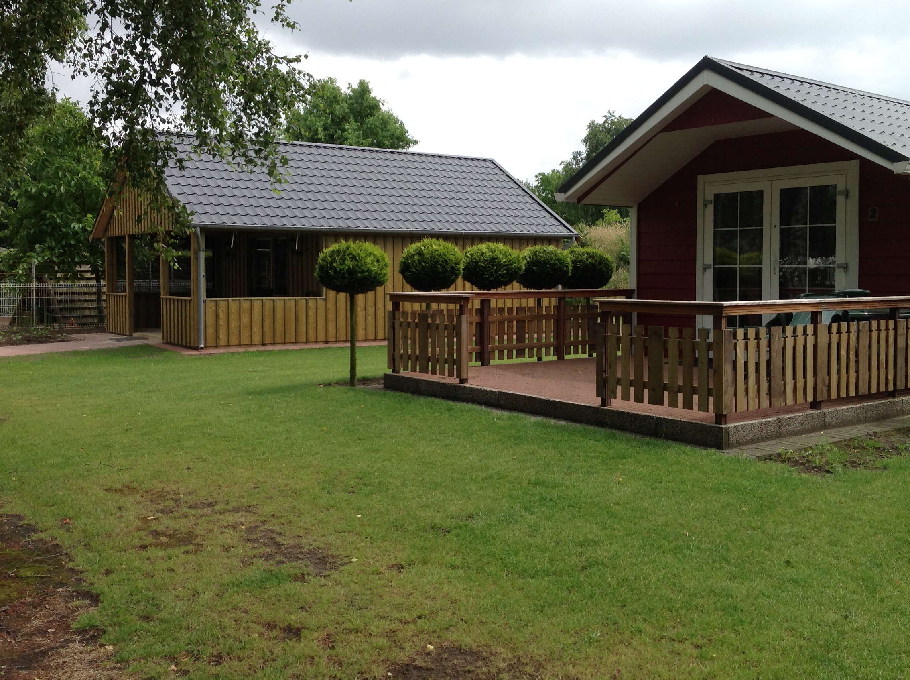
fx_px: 1050
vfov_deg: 35.8
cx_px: 467
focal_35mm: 40
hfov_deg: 46.9
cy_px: 296
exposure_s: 1/1043
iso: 50
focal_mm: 4.28
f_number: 2.4
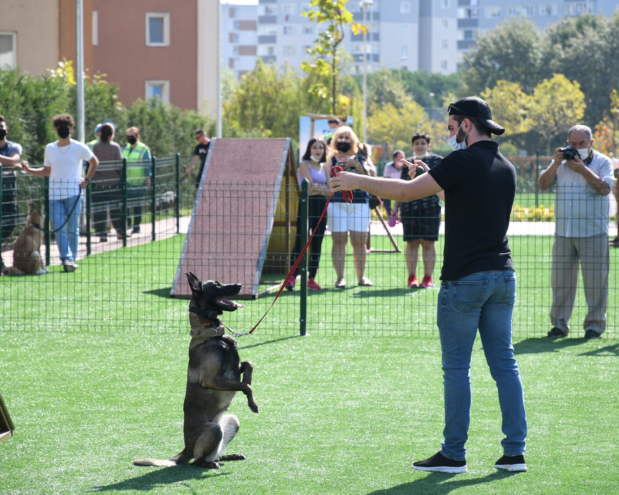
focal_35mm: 141
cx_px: 339
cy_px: 241
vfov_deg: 10.9
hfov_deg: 13.7
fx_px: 2583
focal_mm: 80
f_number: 4
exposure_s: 1/500
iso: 160
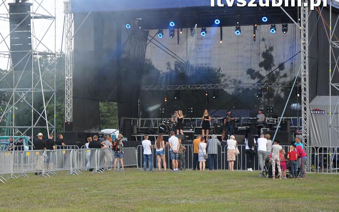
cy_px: 116
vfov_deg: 9.9
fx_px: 1220
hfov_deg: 15.8
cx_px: 135
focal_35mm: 132
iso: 1250
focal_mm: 70
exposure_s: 1/500
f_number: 5.6
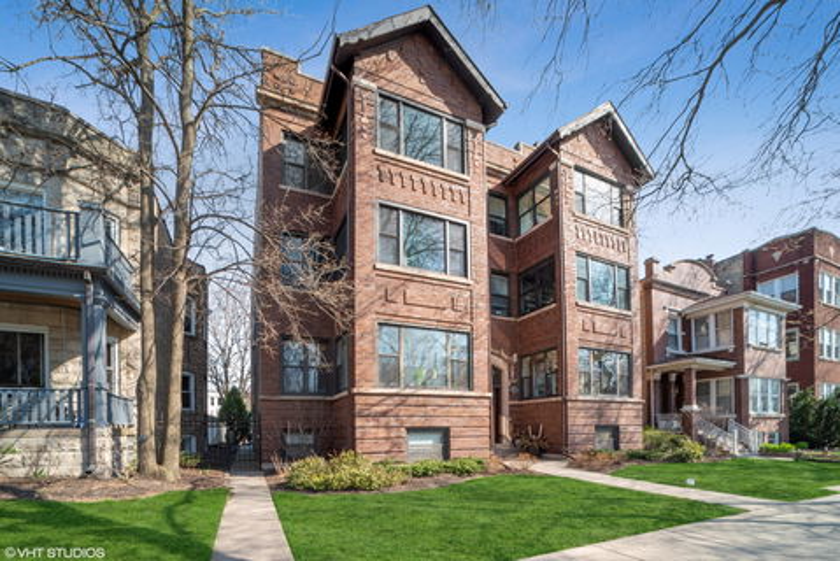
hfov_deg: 100.4
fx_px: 350
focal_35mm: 15
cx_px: 420
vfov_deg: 77.4
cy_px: 280
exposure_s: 1/15
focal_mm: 15
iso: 100
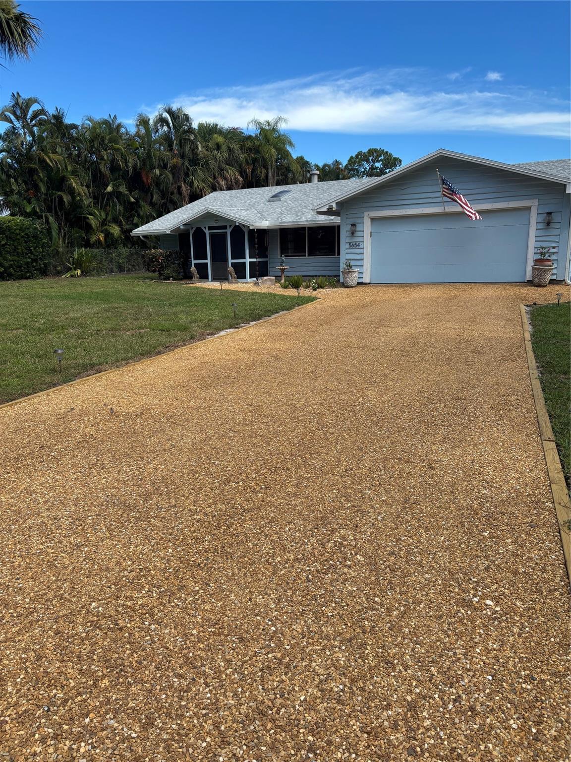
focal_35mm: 26
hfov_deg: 53.1
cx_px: 286
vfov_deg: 67.3
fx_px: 572
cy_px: 381
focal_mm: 5.96
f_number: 1.6
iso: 50
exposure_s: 1/1543
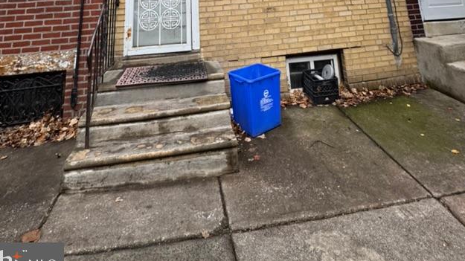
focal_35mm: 25
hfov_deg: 74.1
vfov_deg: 31.7
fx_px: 308
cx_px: 226
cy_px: -98
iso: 40
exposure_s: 1/175
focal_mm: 2.22
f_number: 2.2
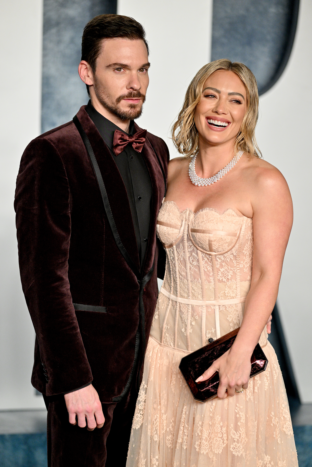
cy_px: 234
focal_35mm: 120
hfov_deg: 11.4
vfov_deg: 17.1
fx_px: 1560
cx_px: 156
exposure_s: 1/1600
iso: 2000
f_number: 2.8
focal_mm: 120
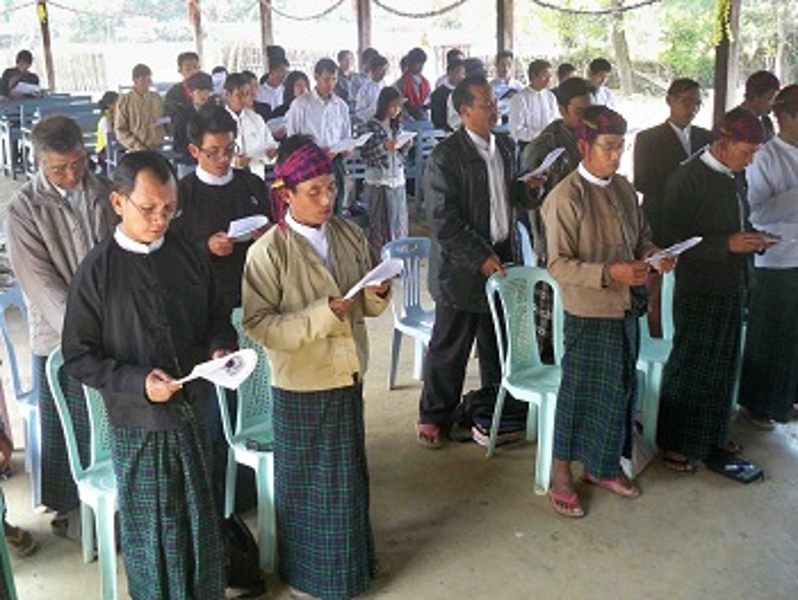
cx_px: 399
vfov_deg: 40.7
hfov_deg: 52.6
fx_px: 807
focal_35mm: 35
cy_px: 300
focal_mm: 6.3
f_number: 3.1
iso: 250
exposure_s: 1/60
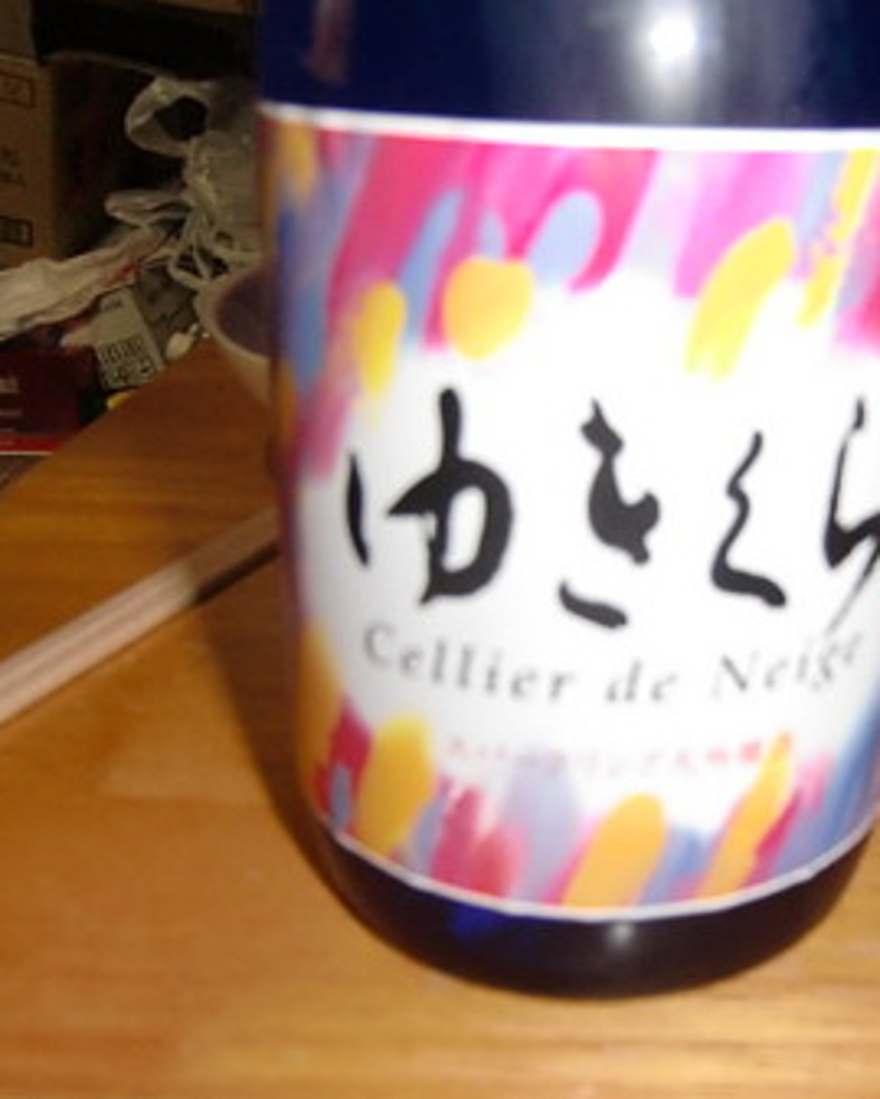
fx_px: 1237
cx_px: 607
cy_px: 550
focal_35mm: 38
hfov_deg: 38.6
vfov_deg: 47.9
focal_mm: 5.2
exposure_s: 1/20
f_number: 3.5
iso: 400
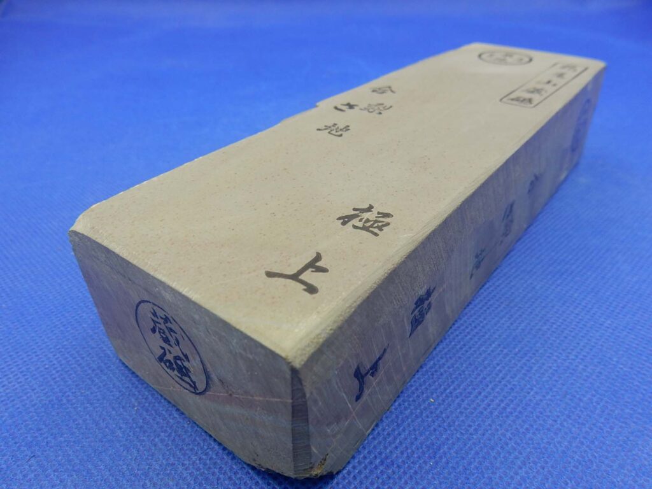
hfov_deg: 69.4
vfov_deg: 54.9
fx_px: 471
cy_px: 244
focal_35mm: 25
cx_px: 326
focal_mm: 4.5
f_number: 3.7
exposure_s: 1/60
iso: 125
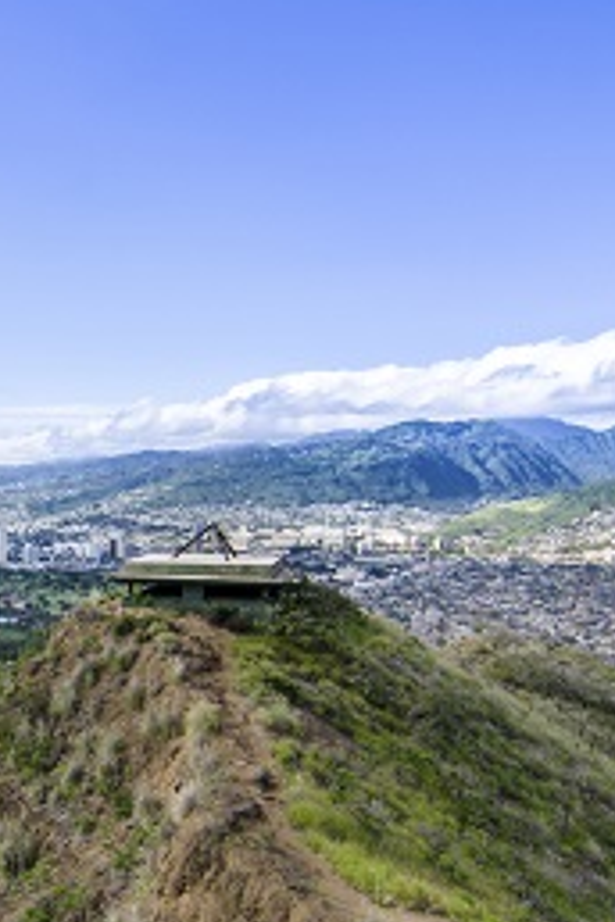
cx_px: -186
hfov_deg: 27.3
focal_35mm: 41
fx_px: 1051
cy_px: 590
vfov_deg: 46.9
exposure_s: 1/100
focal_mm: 12
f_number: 8
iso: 100
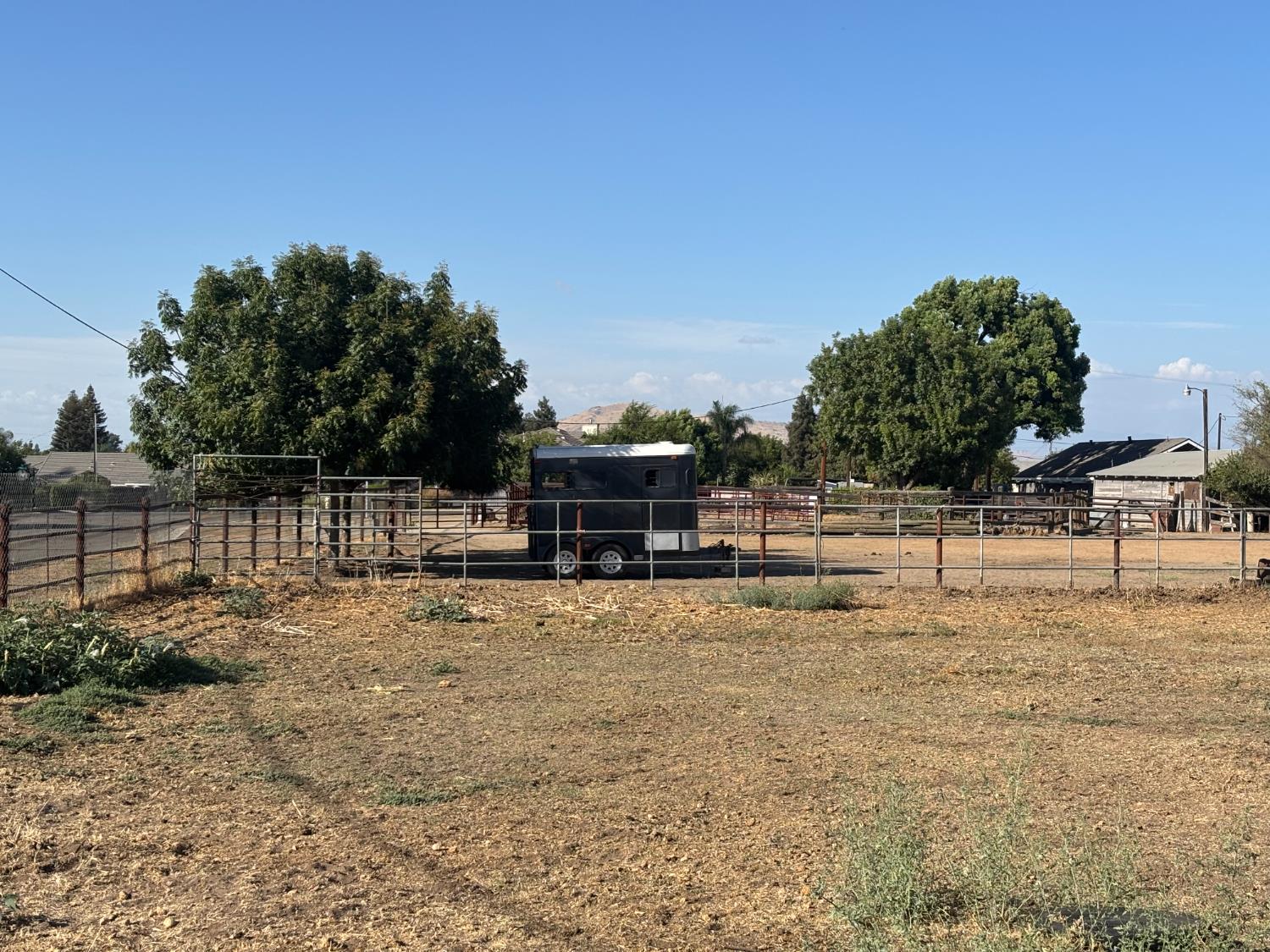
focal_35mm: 52
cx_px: 635
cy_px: 476
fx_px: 1908
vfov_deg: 28.0
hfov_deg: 36.8
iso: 40
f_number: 1.6
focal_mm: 5.96
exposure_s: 1/2857
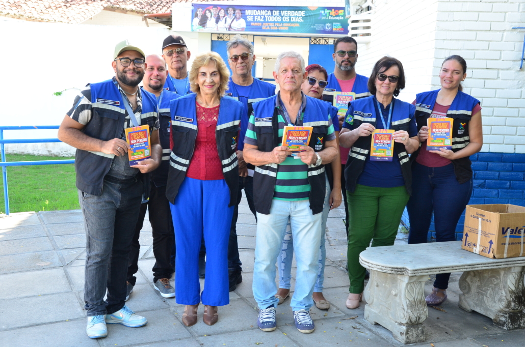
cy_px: 174
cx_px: 262
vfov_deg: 30.7
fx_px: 633
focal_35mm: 44
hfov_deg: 45.0
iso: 400
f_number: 9
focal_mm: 29
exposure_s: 1/80
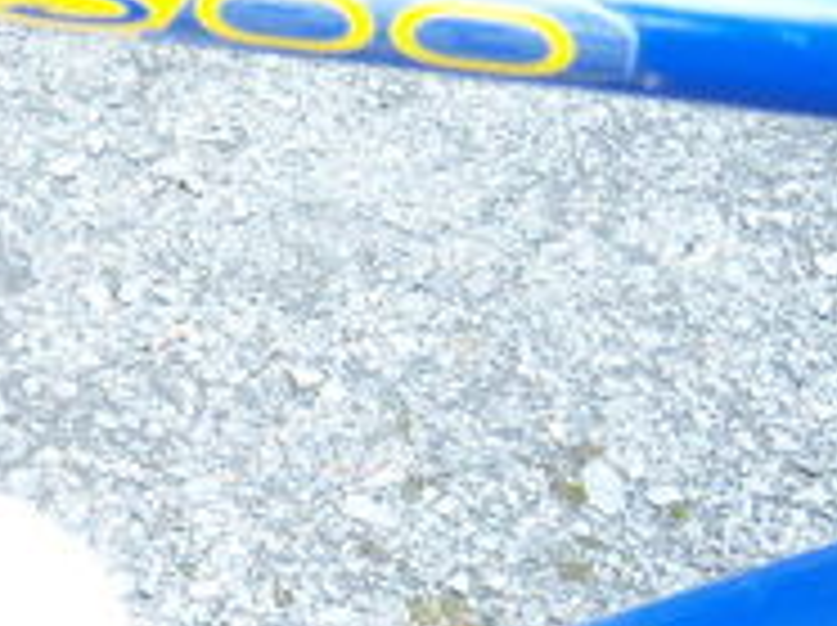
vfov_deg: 15.8
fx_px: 2246
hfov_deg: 20.5
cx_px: 27
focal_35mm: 93
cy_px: 464
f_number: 2.8
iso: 80
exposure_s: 1/100
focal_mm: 7.5
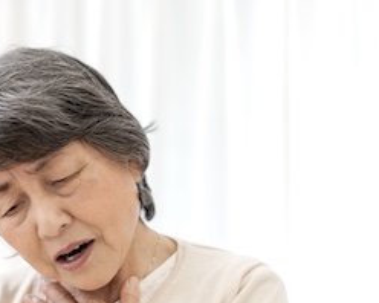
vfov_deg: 16.8
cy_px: 233
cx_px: 20
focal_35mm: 91
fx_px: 1020
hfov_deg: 20.5
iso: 320
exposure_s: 1/200
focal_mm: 50
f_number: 1.8
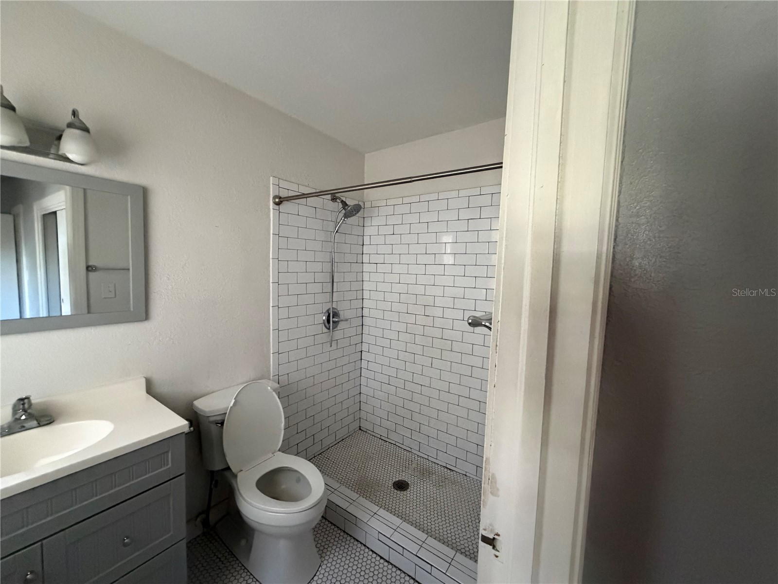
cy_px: 292
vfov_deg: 85.7
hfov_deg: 102.1
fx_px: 315
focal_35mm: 14
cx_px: 389
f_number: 2.2
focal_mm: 2.22
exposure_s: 1/60
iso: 1000
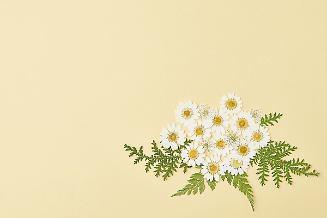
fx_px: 563
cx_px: 164
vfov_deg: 21.9
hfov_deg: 32.4
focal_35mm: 62
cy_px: 109
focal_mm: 62
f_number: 13
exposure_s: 1/160
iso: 64
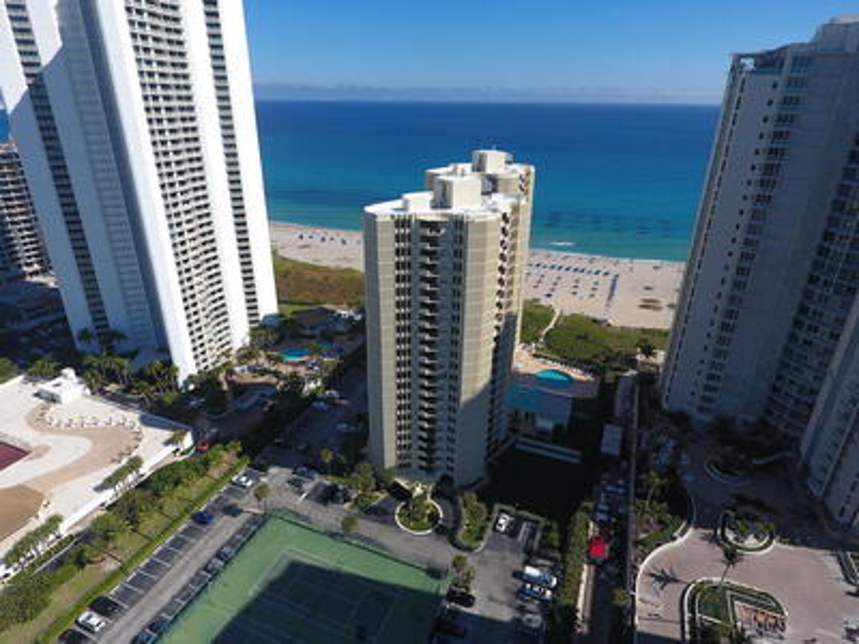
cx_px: 430
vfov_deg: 66.0
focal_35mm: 20
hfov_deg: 81.7
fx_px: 496
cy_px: 322
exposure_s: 1/1232
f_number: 2.8
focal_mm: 3.61
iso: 100
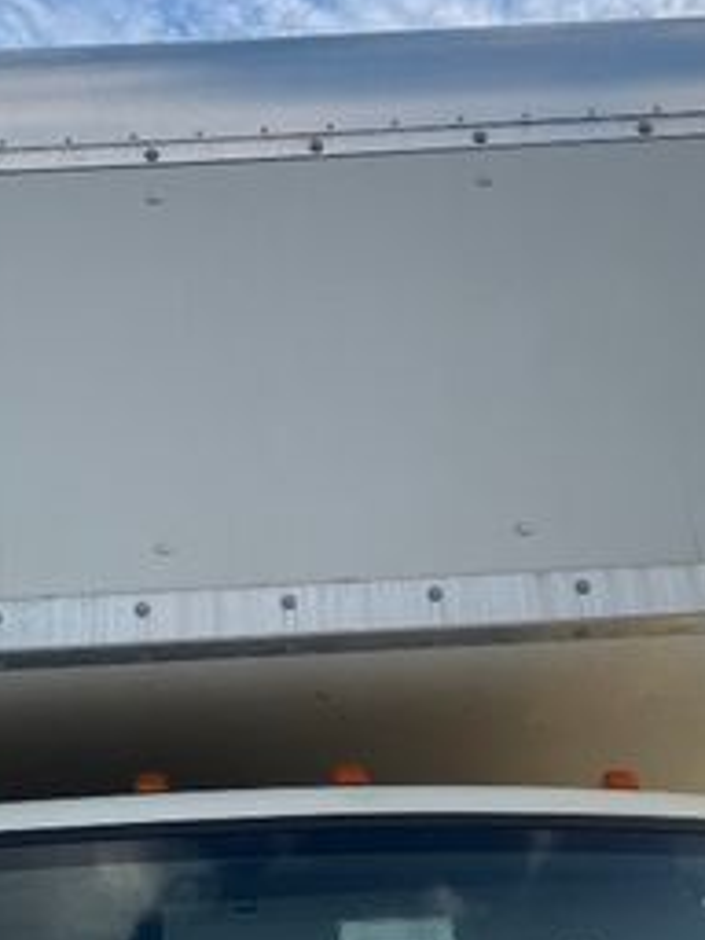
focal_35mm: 65
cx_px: 257
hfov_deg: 22.5
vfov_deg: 29.7
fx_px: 1765
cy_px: 573
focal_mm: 5.1
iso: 50
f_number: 1.6
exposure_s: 1/1832
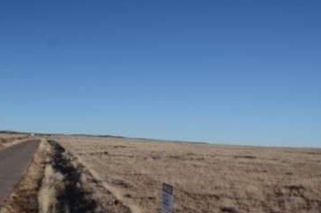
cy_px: 128
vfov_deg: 26.3
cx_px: 145
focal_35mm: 51
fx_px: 454
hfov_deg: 38.9
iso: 400
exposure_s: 1/8000
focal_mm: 24
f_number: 3.8
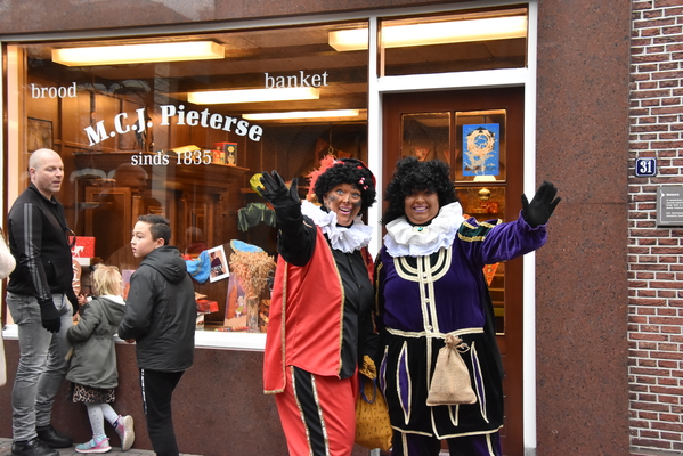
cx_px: 342
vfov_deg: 30.9
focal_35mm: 44
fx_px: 826
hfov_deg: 44.9
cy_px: 228
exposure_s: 1/160
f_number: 6.3
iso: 2500
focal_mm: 29
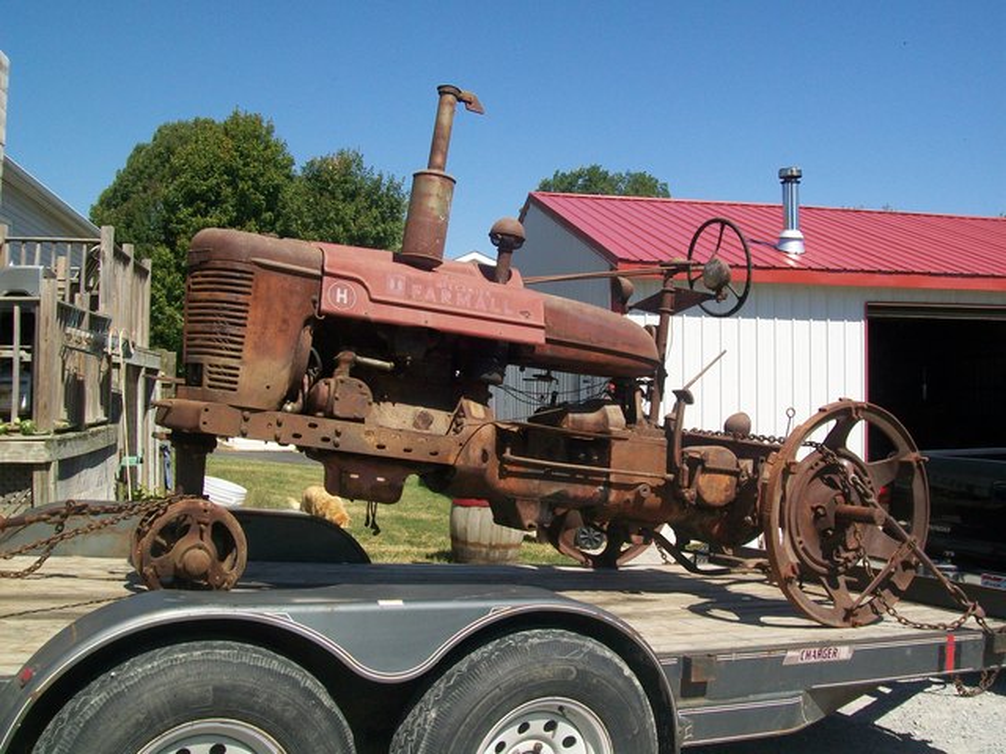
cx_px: 503
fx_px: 1046
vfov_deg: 39.7
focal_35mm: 36
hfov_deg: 51.4
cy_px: 377
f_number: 4.8
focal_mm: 6
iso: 64
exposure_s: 1/400
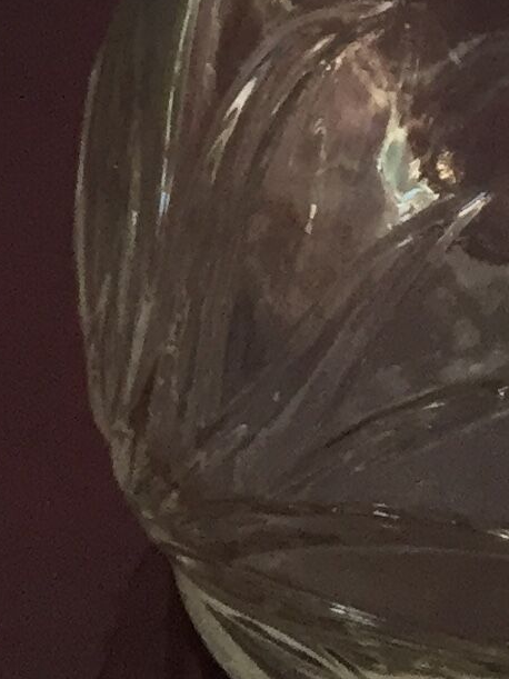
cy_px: -903
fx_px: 3040
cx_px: 598
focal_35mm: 155
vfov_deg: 10.9
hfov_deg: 9.5
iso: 100
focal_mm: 4.15
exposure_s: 1/33
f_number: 2.2
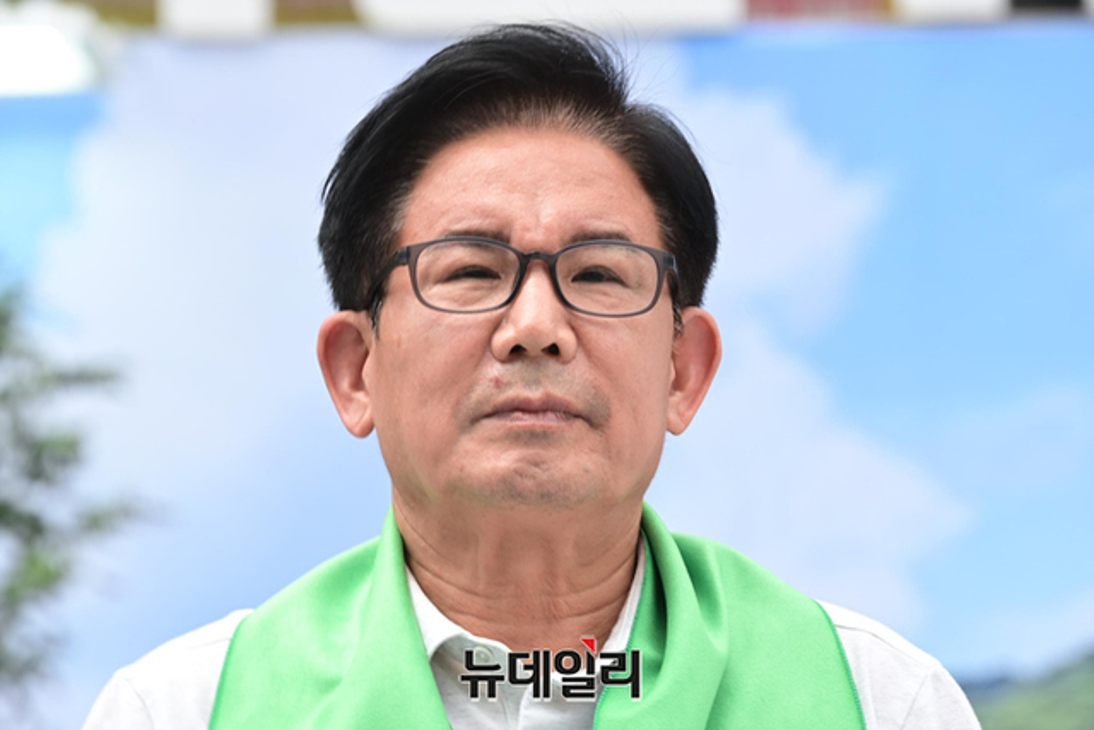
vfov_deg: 4.6
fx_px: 9118
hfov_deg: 6.9
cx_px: 547
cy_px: 365
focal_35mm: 300
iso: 200
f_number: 7.1
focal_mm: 300
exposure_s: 1/250
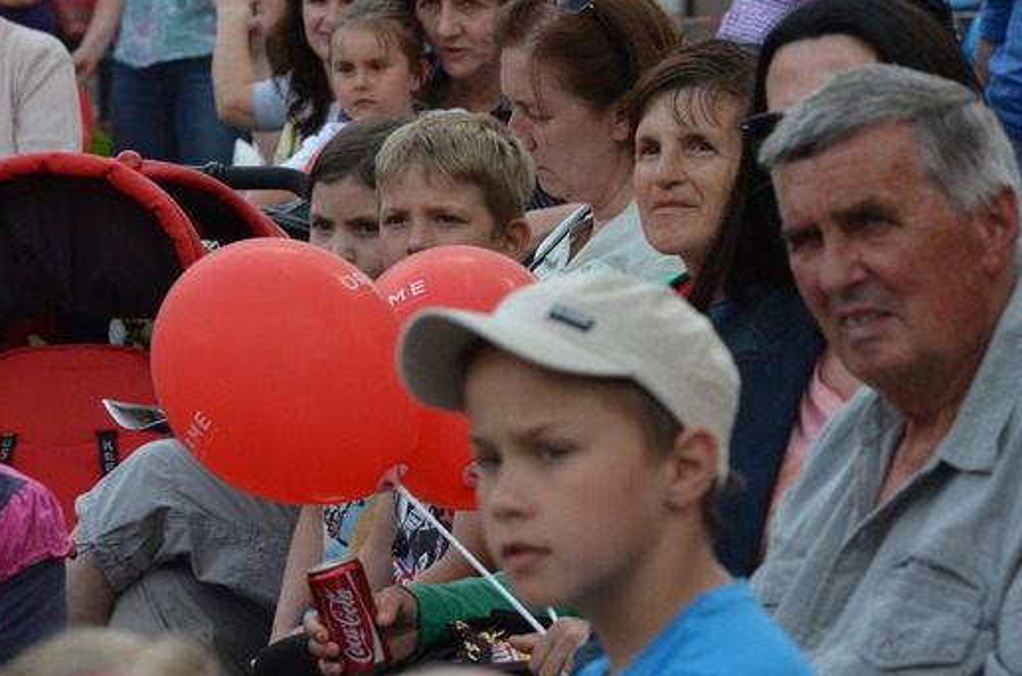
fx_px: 7590
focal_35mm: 268
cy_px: 257
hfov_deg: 7.7
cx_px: 490
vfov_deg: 5.1
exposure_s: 1/800
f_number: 7.1
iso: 800
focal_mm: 130
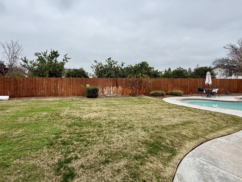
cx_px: 107
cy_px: 79
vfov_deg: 74.4
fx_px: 119
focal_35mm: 17
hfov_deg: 90.6
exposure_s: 1/490
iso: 50
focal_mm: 2.22
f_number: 2.2
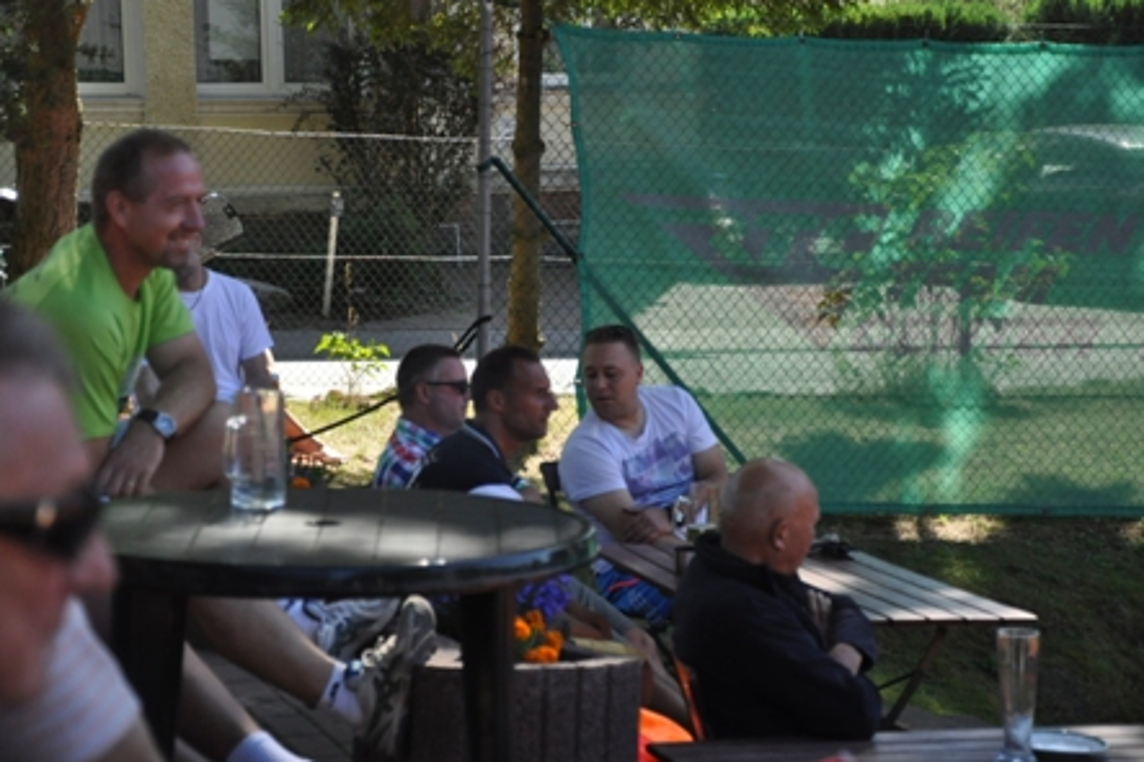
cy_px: 382
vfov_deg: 13.7
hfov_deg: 20.4
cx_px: 571
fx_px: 3176
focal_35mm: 100
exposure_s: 1/1000
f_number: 5.3
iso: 800
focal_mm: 66
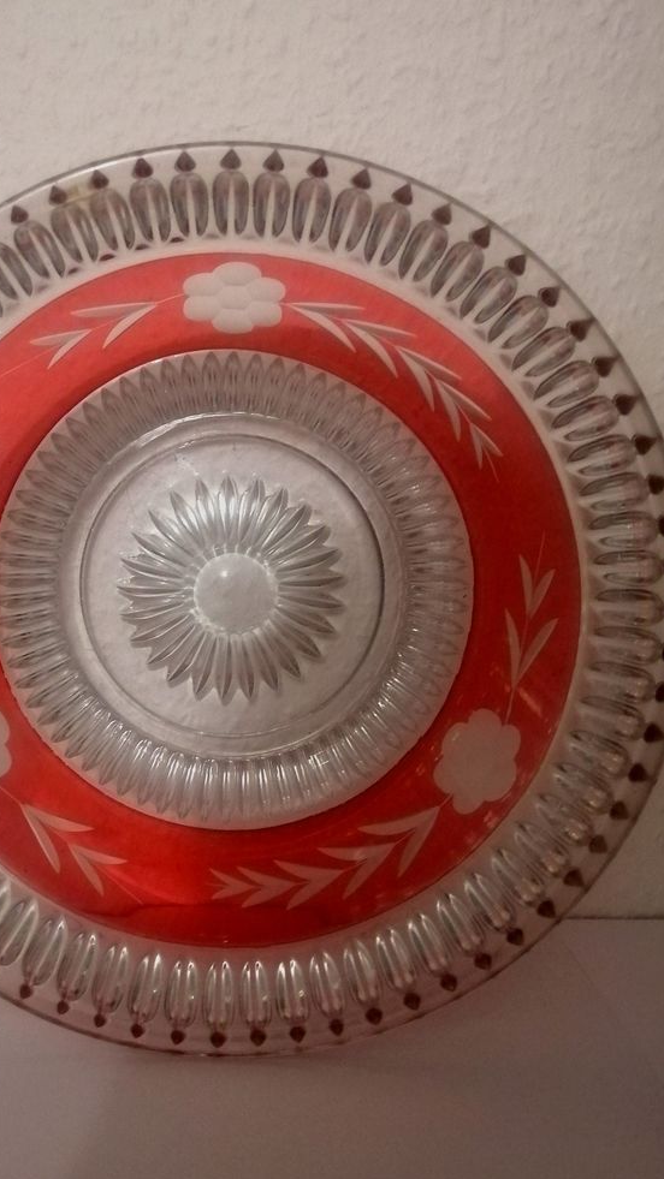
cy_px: 582
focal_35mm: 30
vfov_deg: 64.3
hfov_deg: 38.5
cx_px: 221
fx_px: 939
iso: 500
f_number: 1.8
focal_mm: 3.62
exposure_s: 1/20
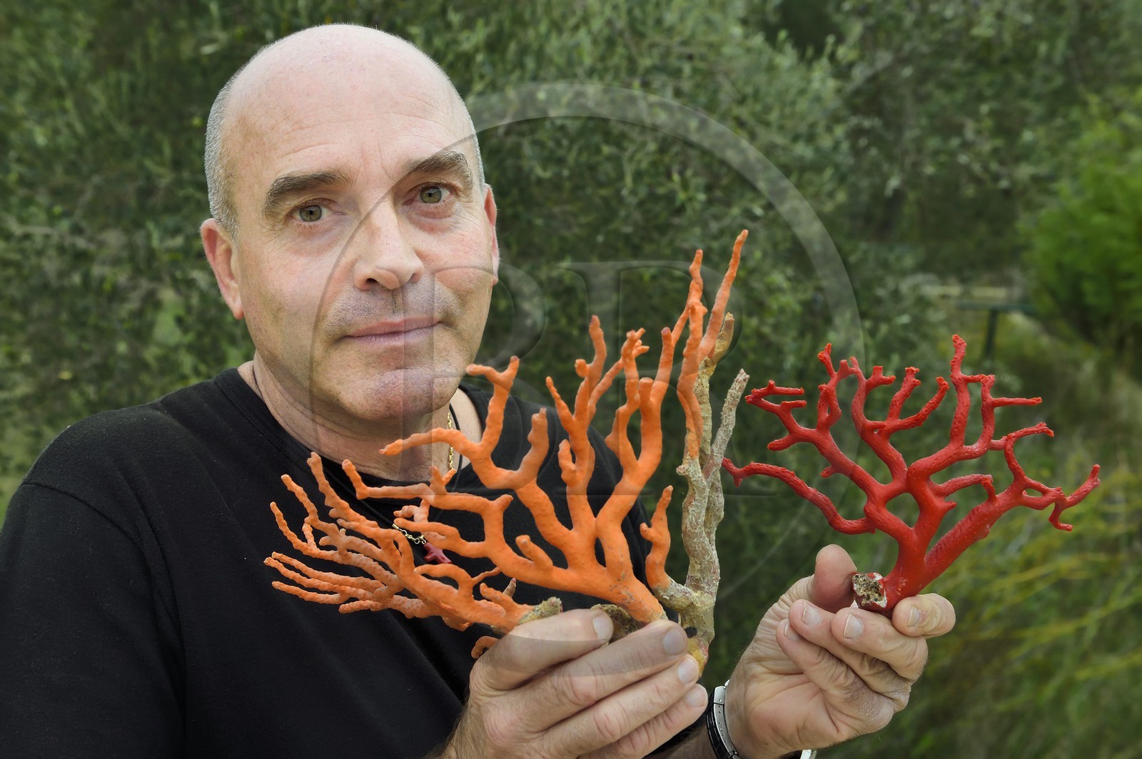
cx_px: 571
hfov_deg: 46.4
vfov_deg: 31.8
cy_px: 380
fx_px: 1331
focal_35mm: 42
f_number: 8
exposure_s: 1/125
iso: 1600
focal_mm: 42
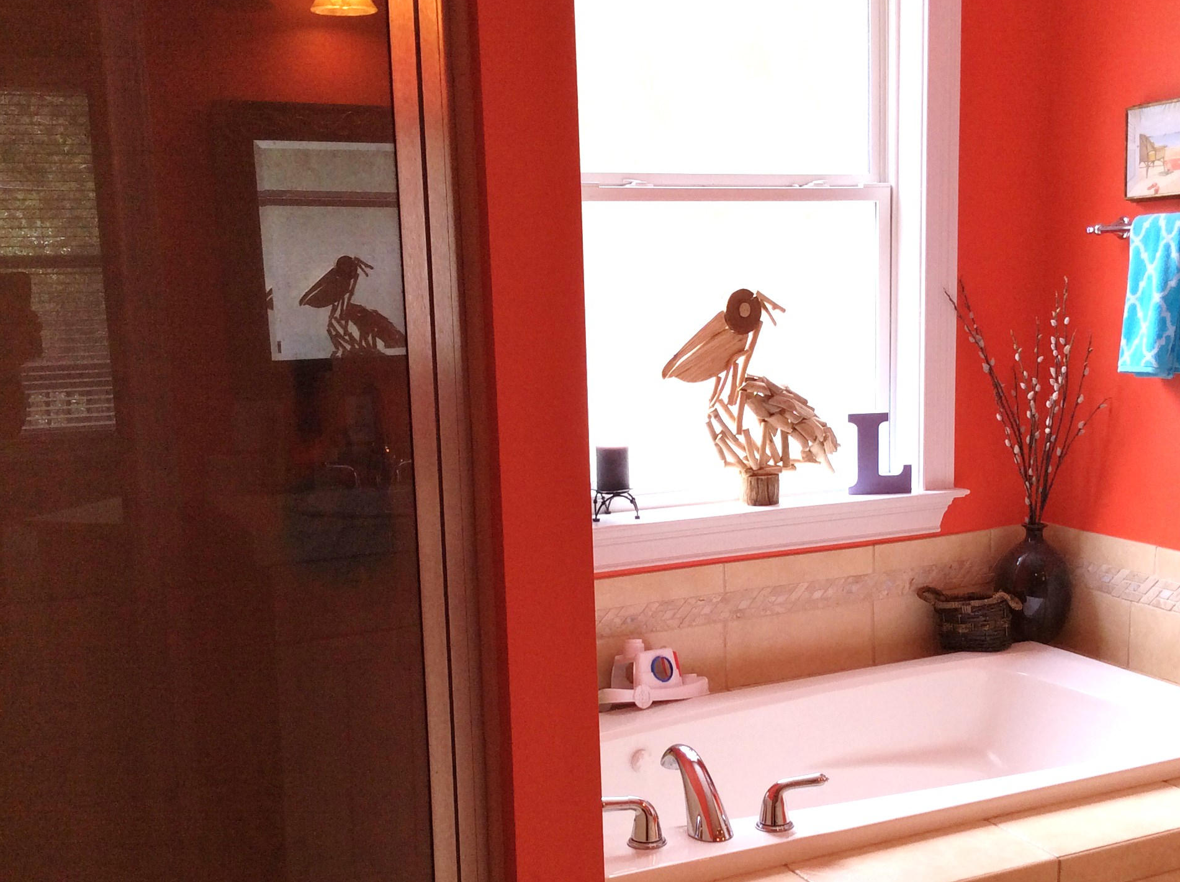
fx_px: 1532
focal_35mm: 45
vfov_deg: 32.0
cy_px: 522
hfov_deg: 42.1
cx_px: 664
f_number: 2.4
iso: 40
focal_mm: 3.3
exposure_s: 1/40
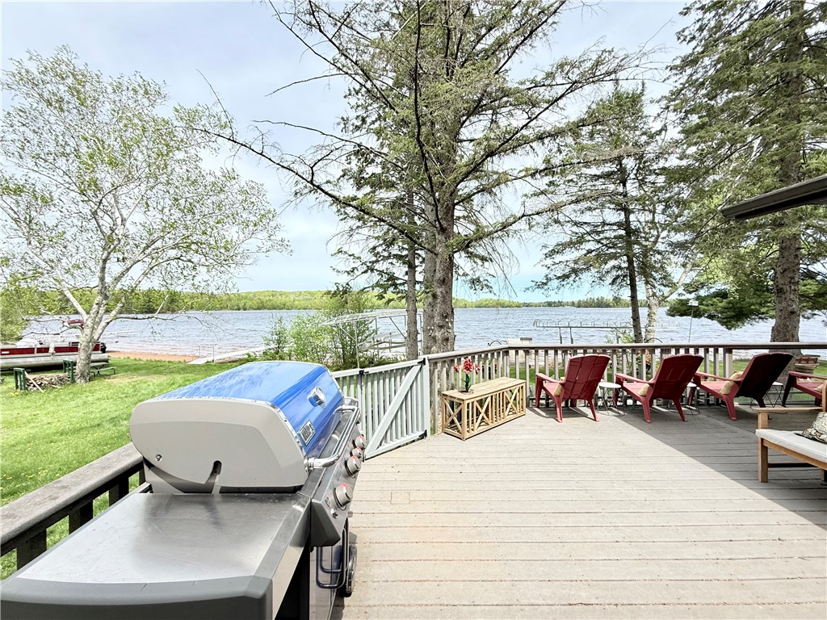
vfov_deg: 85.7
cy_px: 310
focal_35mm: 14
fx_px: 334
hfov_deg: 102.1
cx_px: 414
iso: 64
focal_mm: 2.22
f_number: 2.2
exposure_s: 1/779
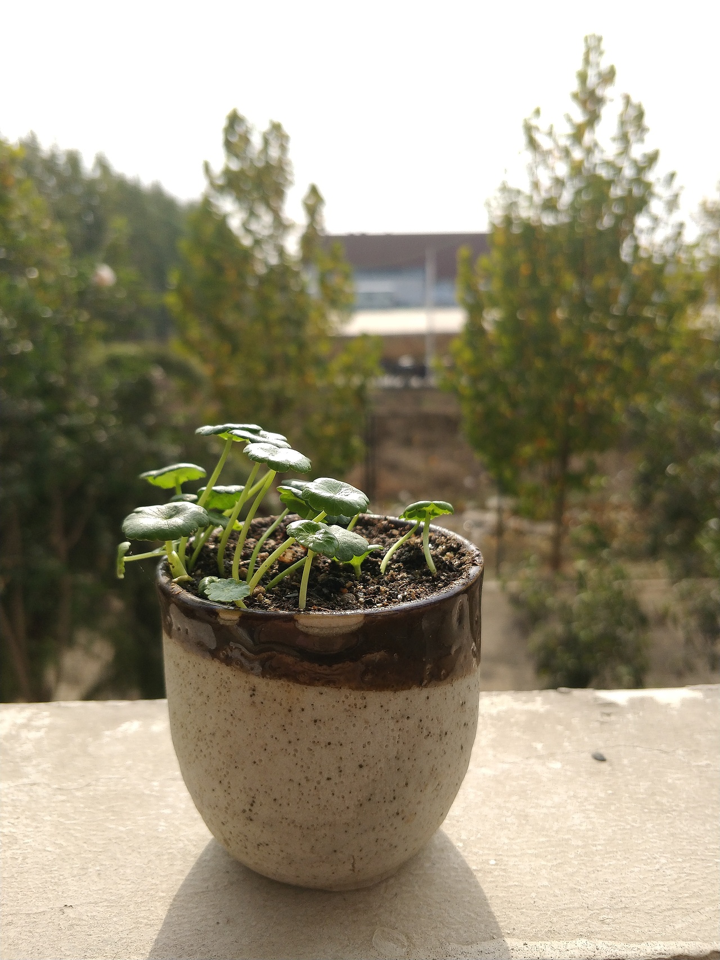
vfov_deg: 71.6
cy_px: 480
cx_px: 360
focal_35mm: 24
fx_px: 666
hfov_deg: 56.8
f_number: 1.7
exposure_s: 1/1004
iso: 125
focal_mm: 4.1
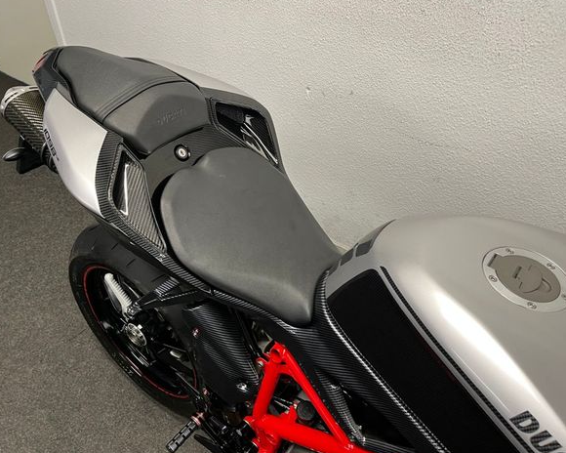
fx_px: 469
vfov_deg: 51.5
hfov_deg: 62.1
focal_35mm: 28
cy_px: 227
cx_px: 259
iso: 100
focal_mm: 5.1
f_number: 1.6
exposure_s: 1/50
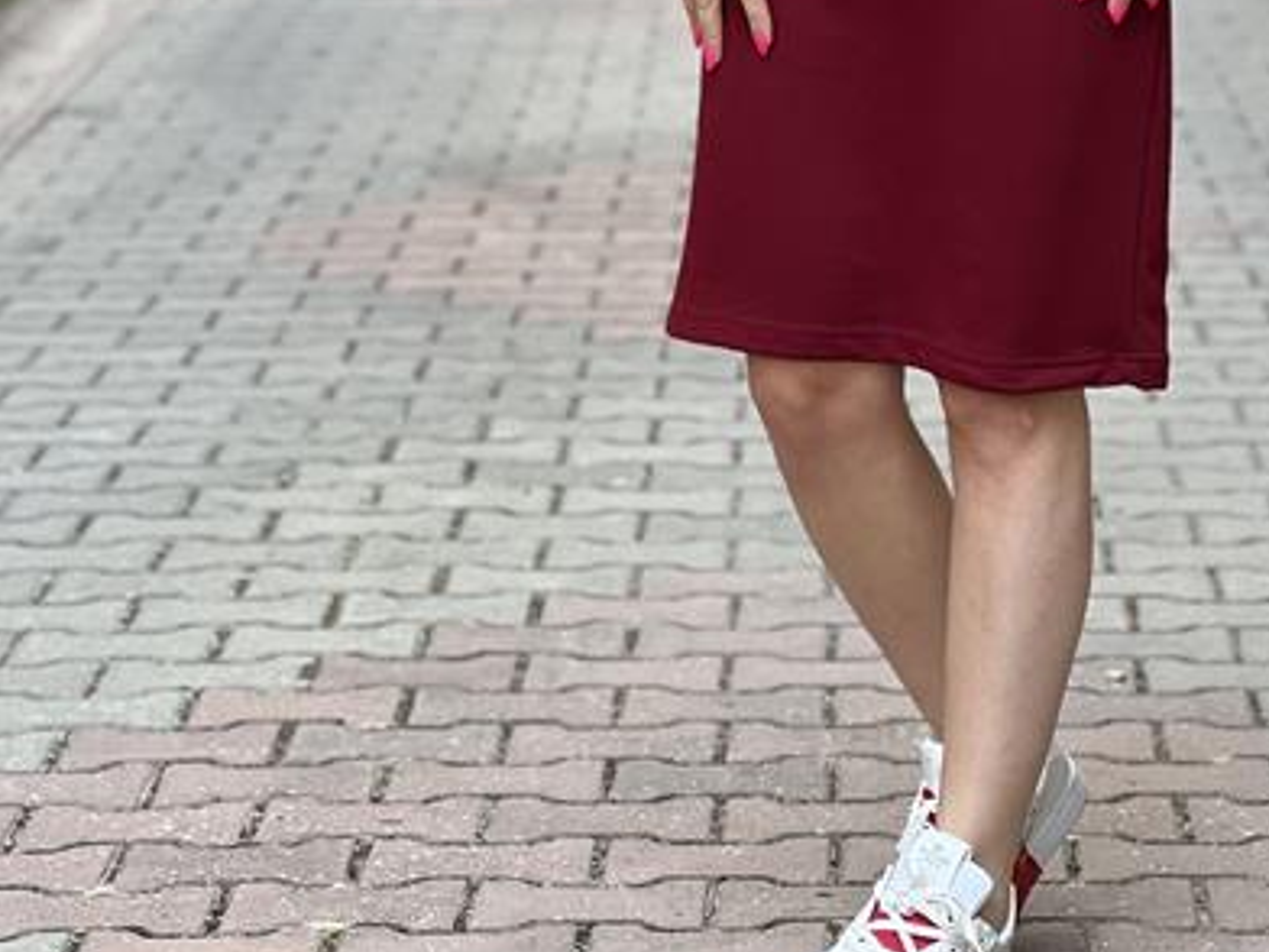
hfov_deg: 12.6
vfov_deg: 9.4
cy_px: -94
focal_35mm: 157
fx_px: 5756
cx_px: 916
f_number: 2.8
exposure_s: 1/121
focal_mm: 9
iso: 64
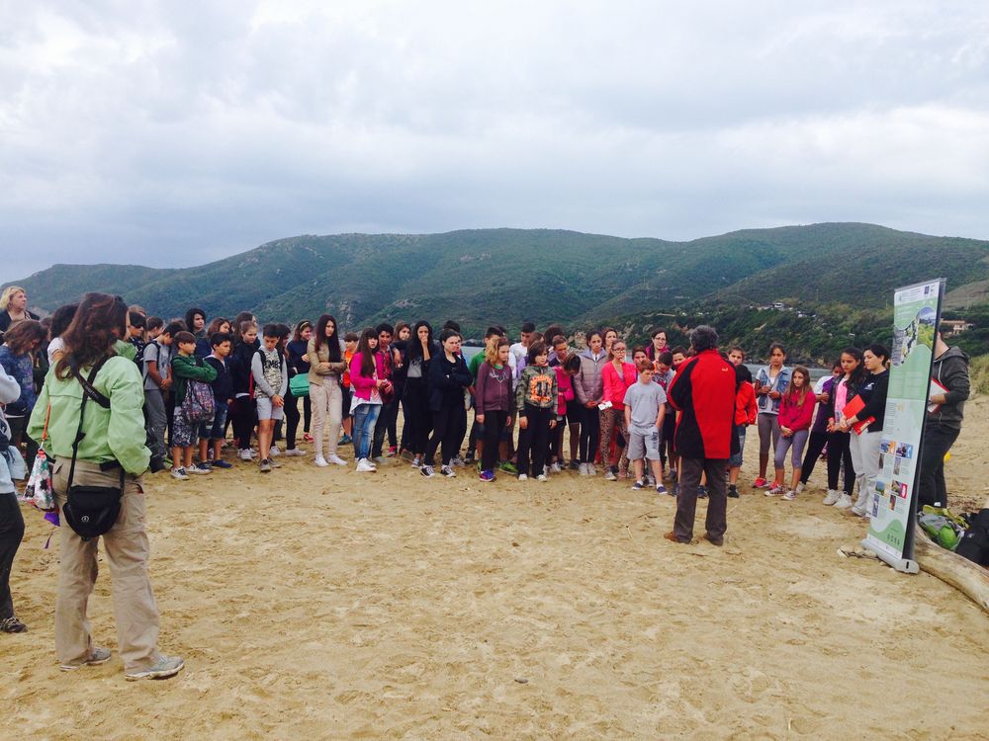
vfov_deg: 42.9
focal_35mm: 33
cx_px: 494
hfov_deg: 55.4
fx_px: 943
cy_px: 370
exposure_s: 1/1130
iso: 50
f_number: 2.4
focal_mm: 4.12
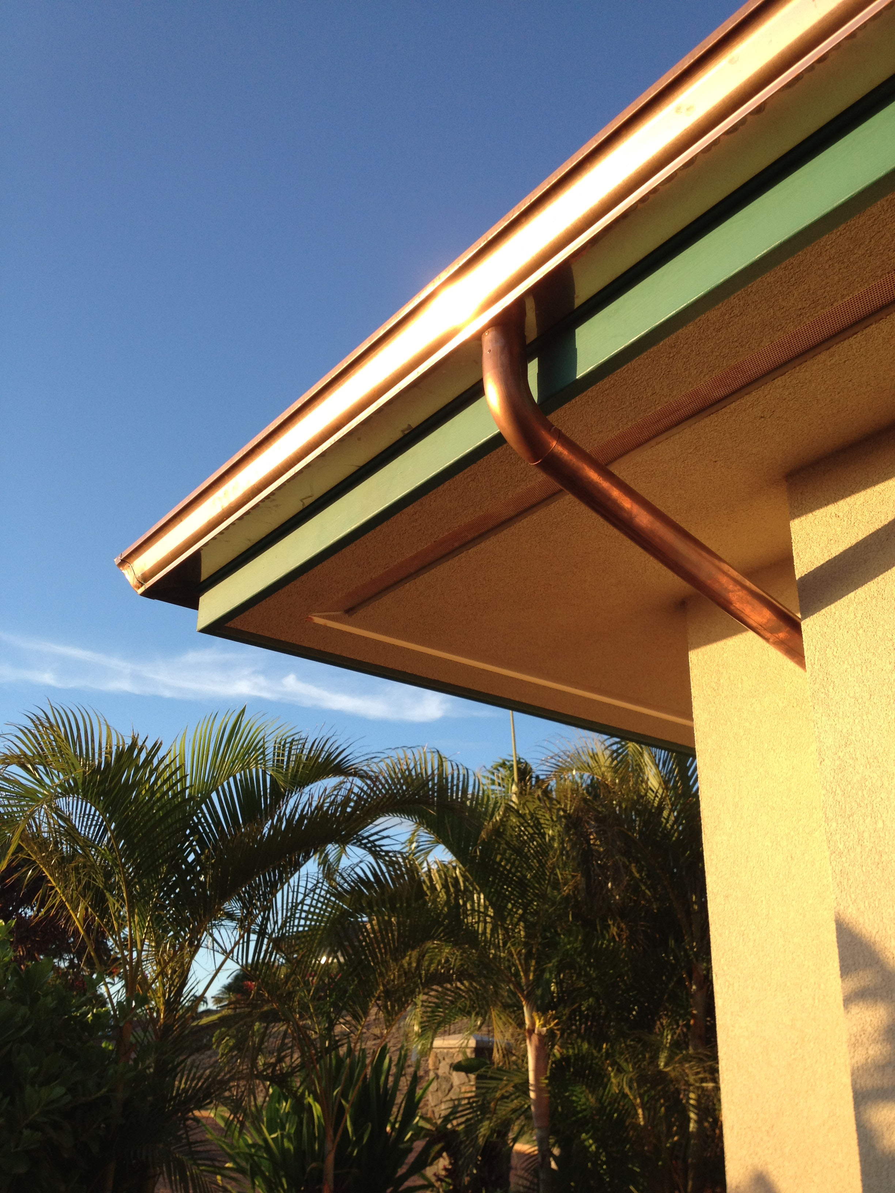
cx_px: 448
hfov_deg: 40.7
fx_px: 1207
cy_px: 596
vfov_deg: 52.6
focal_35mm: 35
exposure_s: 1/442
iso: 64
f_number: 2.4
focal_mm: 4.28
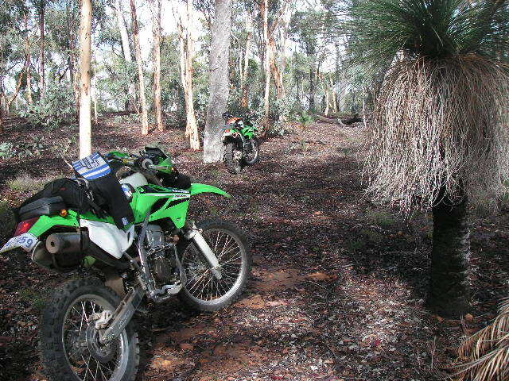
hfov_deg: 49.0
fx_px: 559
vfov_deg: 37.7
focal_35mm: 38
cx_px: 254
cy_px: 190
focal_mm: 6.3
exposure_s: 1/180
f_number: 3.3
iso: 50
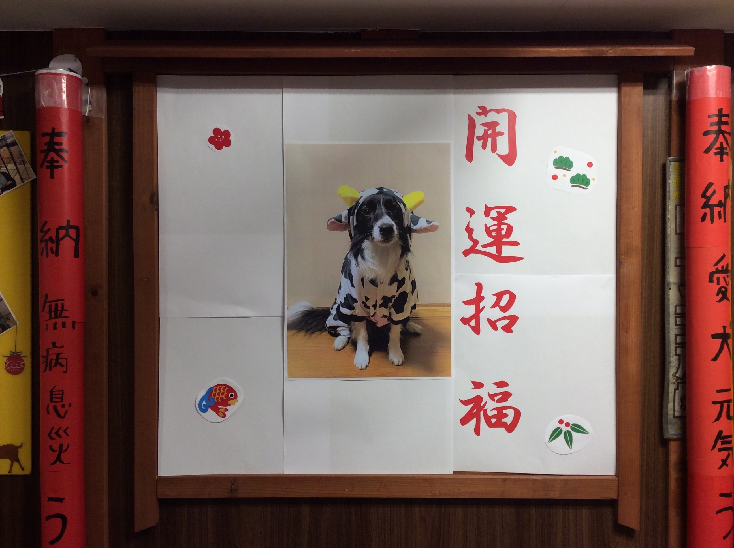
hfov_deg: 56.9
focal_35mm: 32
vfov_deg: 44.1
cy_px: 274
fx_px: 678
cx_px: 367
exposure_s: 1/30
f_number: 2.4
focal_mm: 3.3
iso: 32
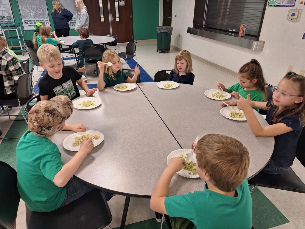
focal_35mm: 23
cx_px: 152
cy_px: 114
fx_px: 203
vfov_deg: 58.9
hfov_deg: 73.9
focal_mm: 5.54
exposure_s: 1/40
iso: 200
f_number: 1.8
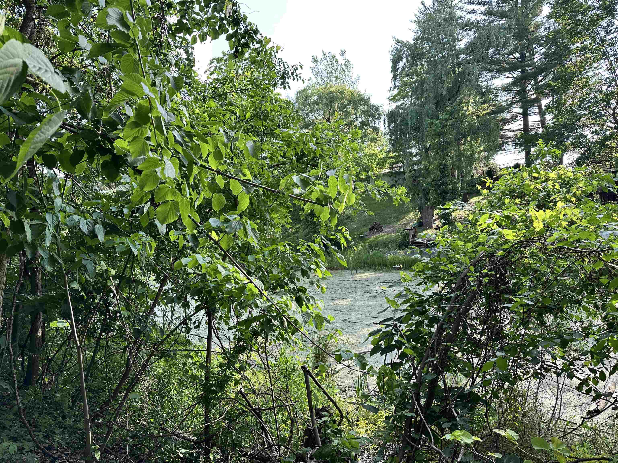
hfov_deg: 71.6
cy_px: 232
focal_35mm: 24
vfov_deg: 56.8
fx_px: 428
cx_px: 309
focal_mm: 6.86
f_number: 1.78
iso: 80
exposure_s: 1/484
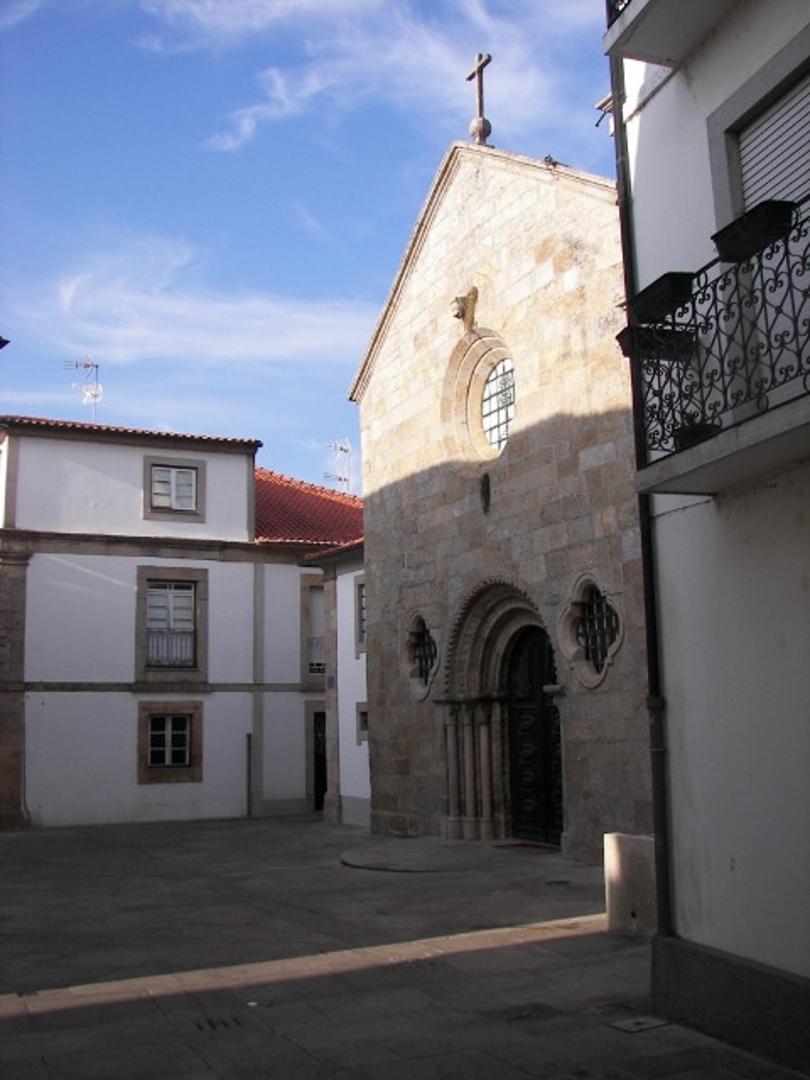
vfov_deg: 51.4
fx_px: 1123
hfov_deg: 39.7
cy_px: 540
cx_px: 405
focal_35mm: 36
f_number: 2.8
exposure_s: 1/640
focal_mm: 6
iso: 50
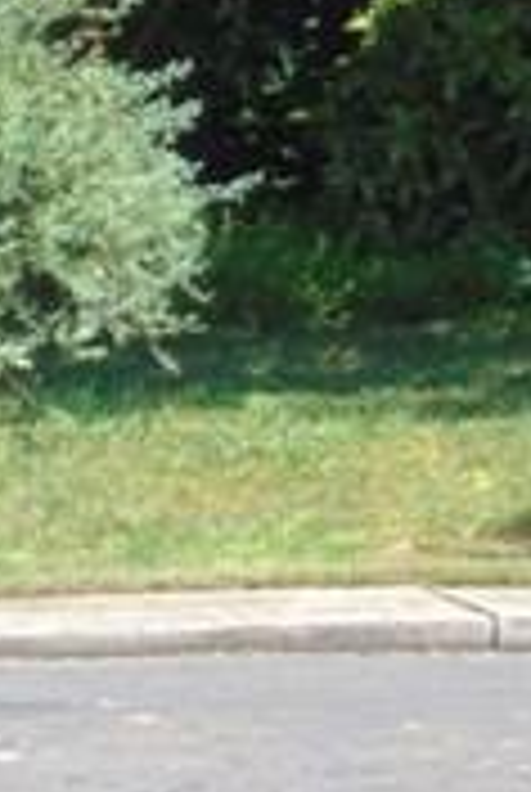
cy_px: -135
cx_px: -1692
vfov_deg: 2.1
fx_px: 21838
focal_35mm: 991
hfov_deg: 1.4
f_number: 4
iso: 80
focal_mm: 29.5
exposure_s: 1/250
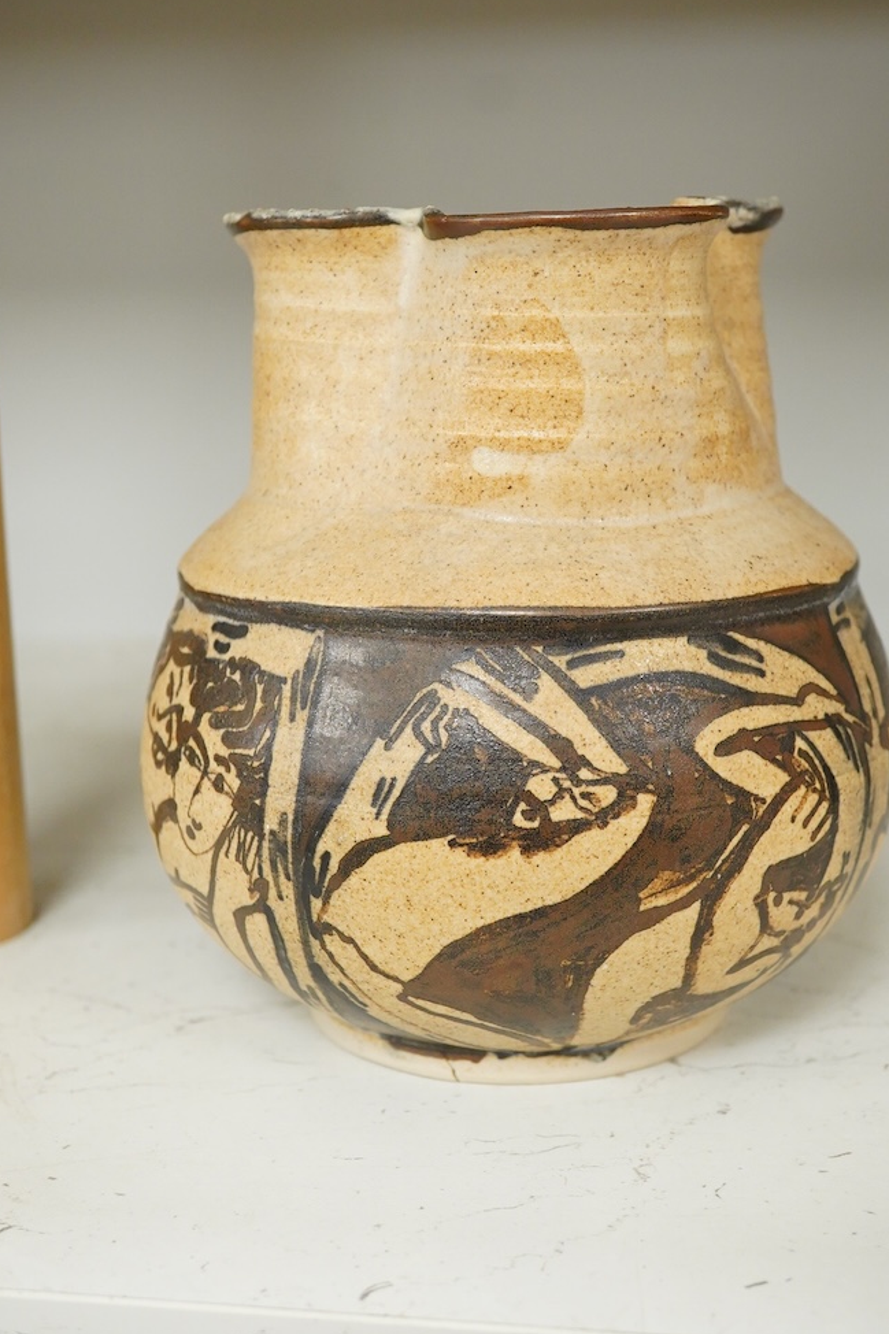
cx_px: 482
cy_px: 643
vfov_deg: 38.2
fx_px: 1927
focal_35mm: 52
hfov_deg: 26.0
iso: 2500
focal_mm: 30
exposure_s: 1/160
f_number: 7.1
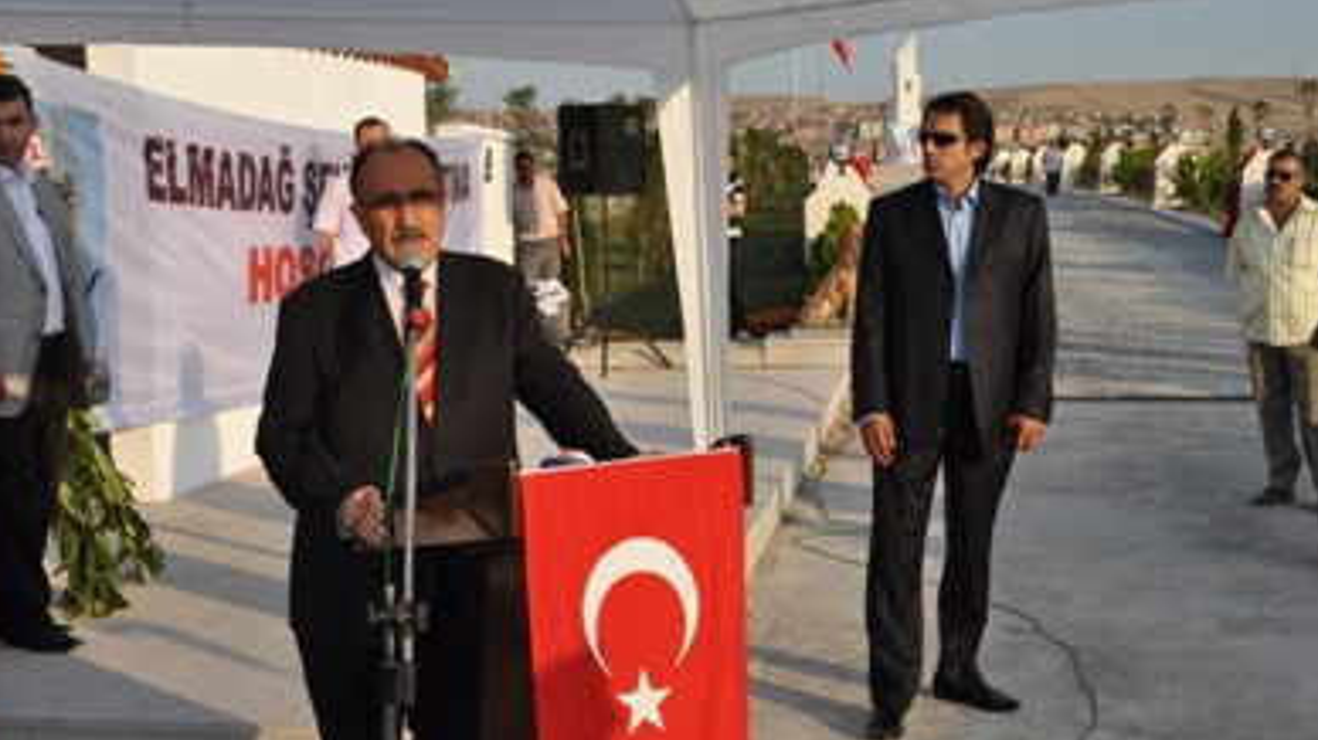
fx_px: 1838
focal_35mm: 53
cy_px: 445
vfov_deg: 22.7
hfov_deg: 39.4
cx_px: 611
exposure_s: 1/200
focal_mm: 29
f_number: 10
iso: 200
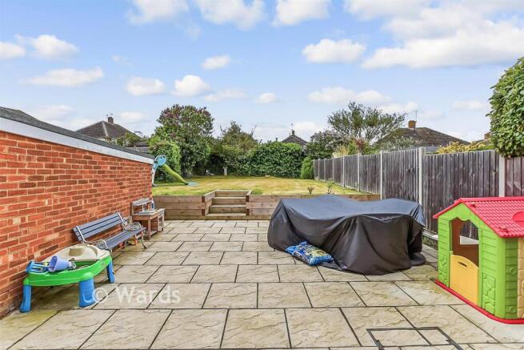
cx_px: 262
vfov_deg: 77.4
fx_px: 218
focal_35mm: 15
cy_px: 175
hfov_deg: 100.4
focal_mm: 10
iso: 200
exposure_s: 1/100
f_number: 11
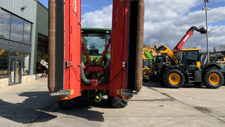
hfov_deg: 61.0
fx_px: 191
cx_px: 112
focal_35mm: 32
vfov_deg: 36.4
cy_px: 46
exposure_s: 1/1984
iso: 20
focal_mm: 3
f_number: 1.8
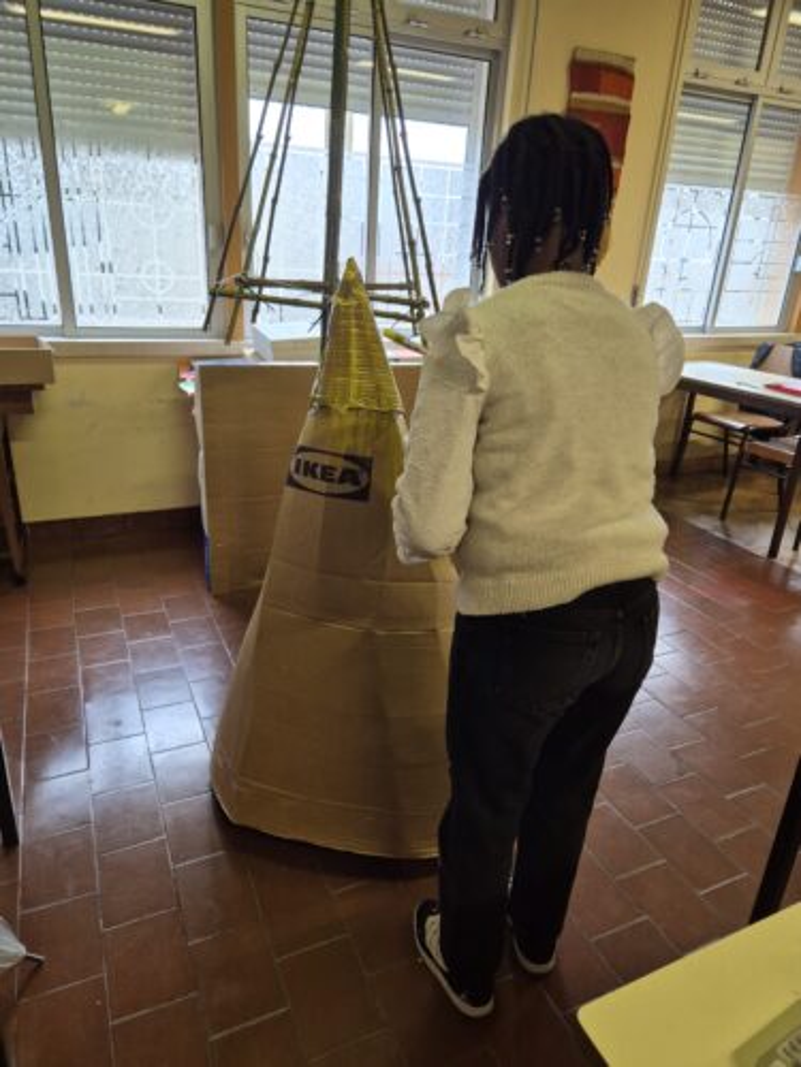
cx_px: 400
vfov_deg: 73.9
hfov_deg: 58.9
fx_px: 710
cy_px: 534
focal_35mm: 23
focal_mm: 5.4
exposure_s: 1/100
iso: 200
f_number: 1.8
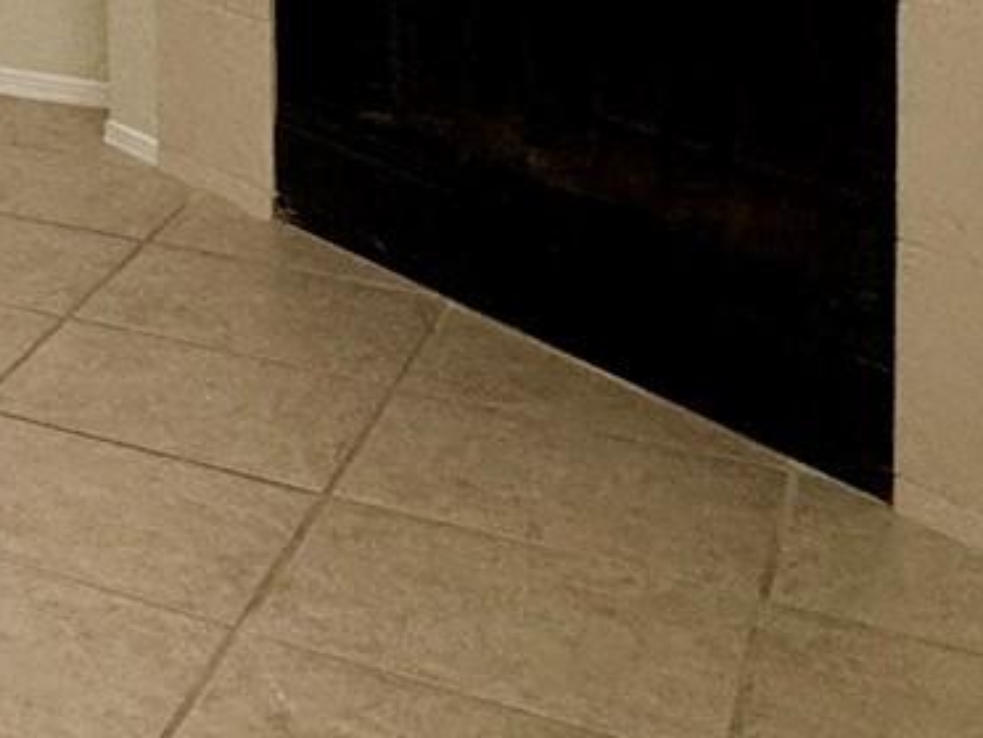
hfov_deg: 16.7
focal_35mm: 77
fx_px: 2187
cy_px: -384
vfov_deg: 17.2
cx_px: -1126
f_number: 2.2
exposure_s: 1/120
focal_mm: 2.22
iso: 200
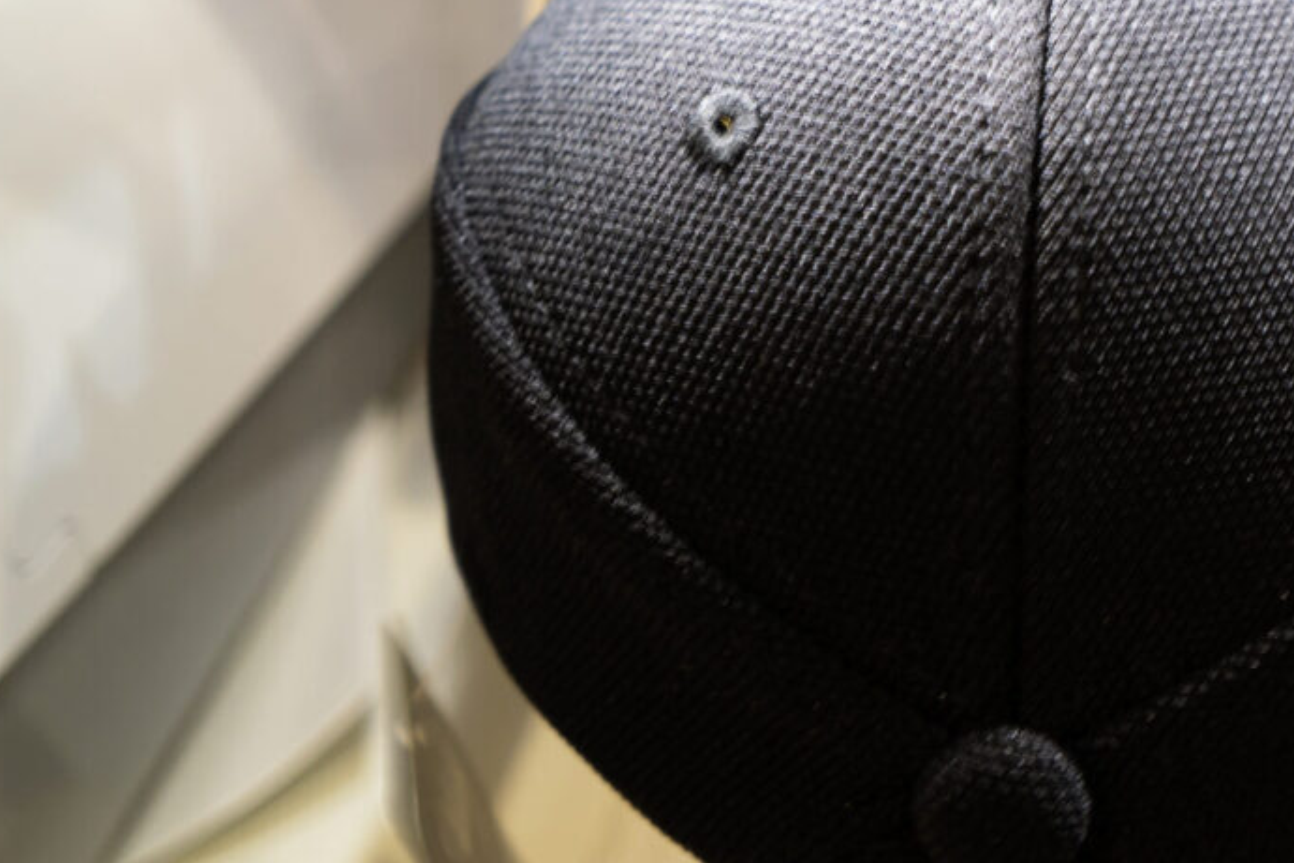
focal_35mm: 50
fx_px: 1797
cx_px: 1262
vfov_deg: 26.5
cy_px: 159
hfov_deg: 36.1
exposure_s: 1/13
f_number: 2.8
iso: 100
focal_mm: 18
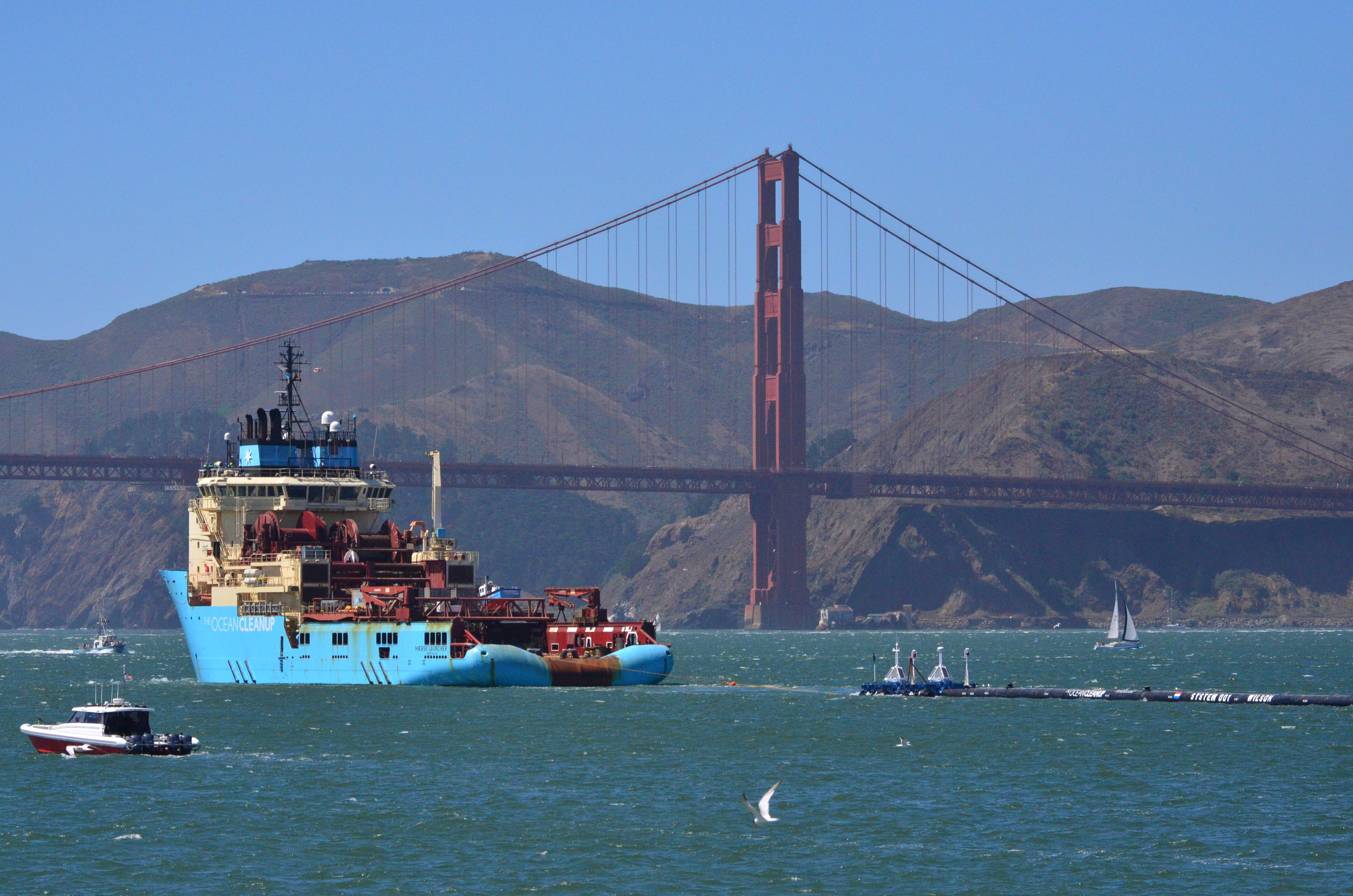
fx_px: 5907
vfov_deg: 8.7
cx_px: 676
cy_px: 448
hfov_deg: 13.1
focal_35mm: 158
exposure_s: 1/4000
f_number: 14
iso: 1600
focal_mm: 105
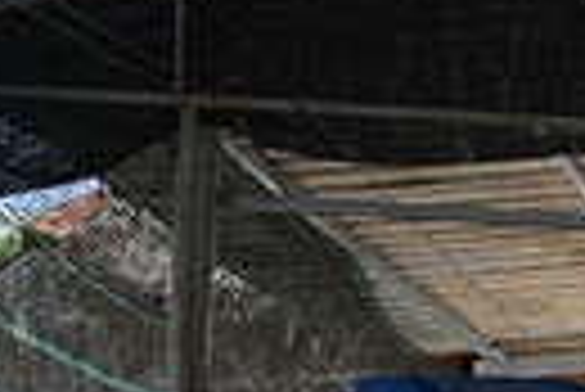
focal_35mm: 120
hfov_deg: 13.6
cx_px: 1282
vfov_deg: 10.6
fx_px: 1952
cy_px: 766
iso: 200
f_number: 7.1
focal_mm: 24
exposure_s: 1/100
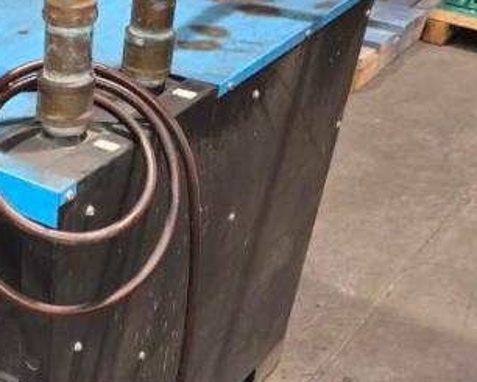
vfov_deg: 22.5
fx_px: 932
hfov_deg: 27.2
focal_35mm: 66
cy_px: 358
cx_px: 6
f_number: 1.7
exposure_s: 1/12
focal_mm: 6.3
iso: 160
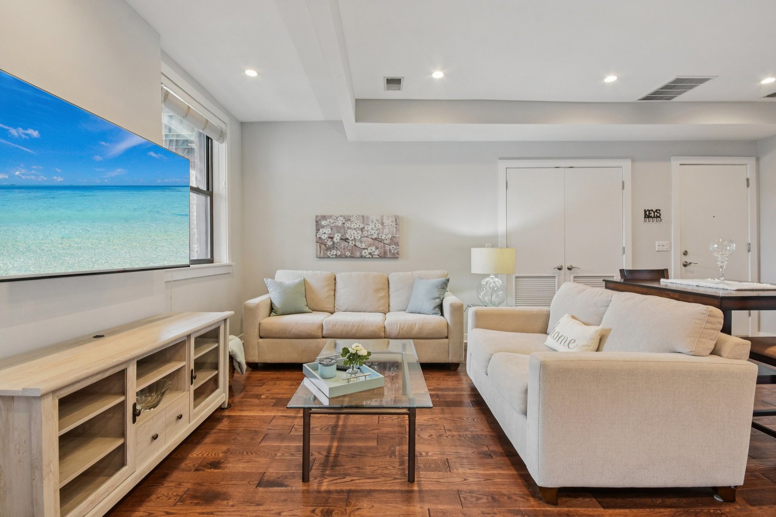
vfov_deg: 77.3
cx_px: 388
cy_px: 258
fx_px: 323
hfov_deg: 100.4
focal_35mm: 15
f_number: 8
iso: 400
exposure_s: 1/6
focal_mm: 10
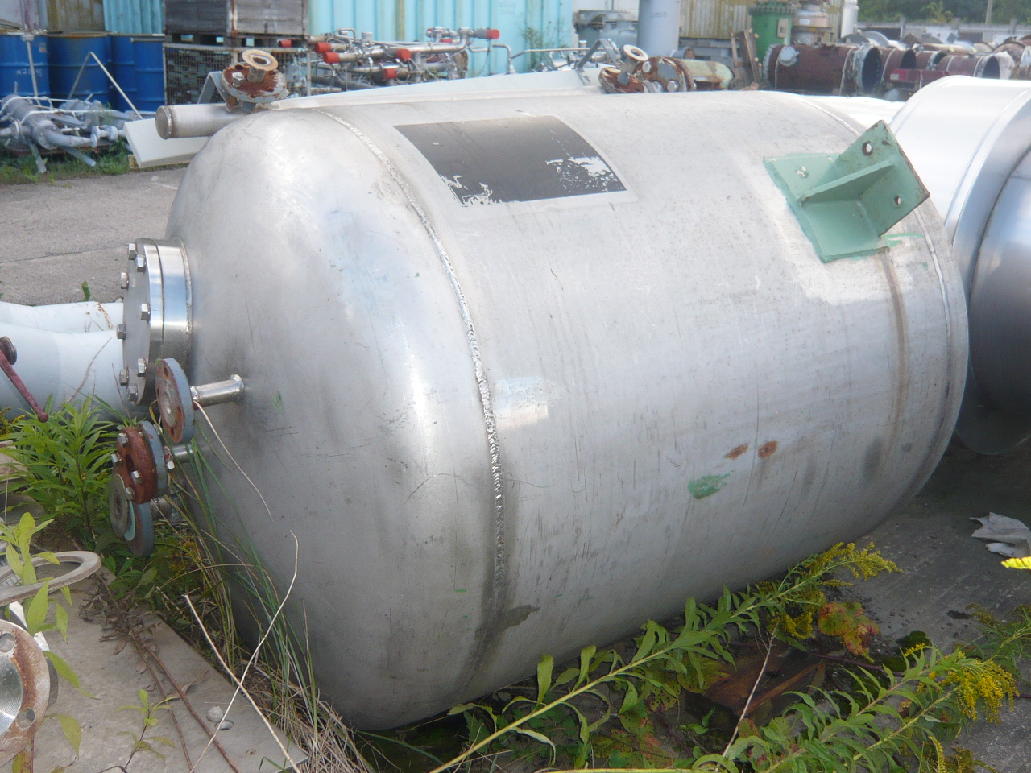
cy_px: 386
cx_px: 516
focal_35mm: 35
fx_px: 1042
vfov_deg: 40.7
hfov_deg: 52.6
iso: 100
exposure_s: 1/250
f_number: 2.8
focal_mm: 4.6
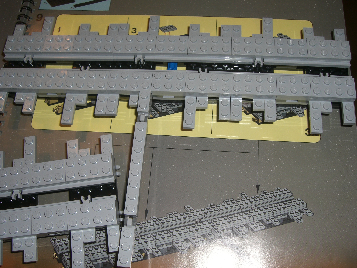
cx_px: 178
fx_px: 413
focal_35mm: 40
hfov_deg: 46.8
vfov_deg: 36.0
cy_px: 133
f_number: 2.7
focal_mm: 6.2
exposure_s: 1/60
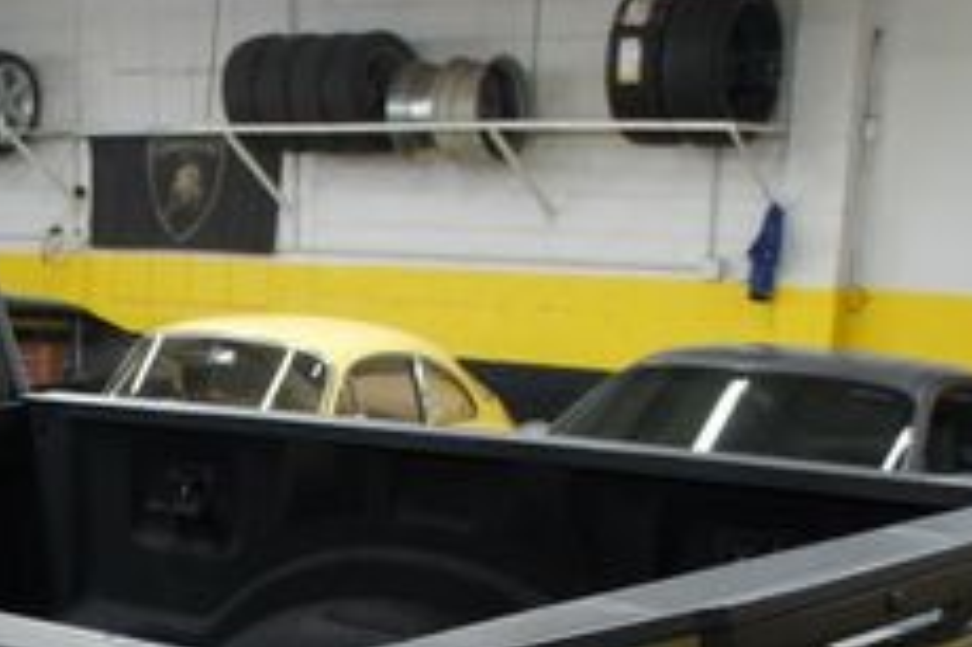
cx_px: -72
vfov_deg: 17.1
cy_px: 846
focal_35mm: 75
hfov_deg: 25.3
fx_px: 2023
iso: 250
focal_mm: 18
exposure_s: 1/30
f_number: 3.5
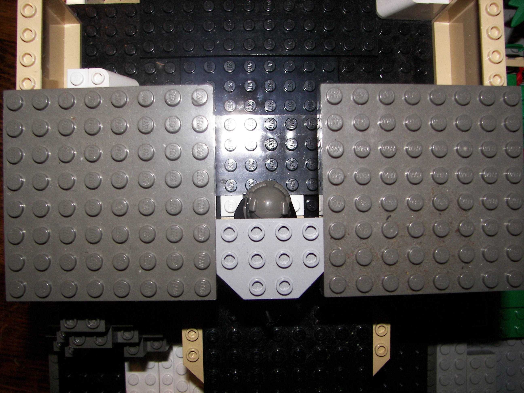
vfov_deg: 39.7
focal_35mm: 36
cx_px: 262
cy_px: 196
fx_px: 545
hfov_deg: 51.4
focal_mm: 6
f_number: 2.8
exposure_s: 1/30
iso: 100
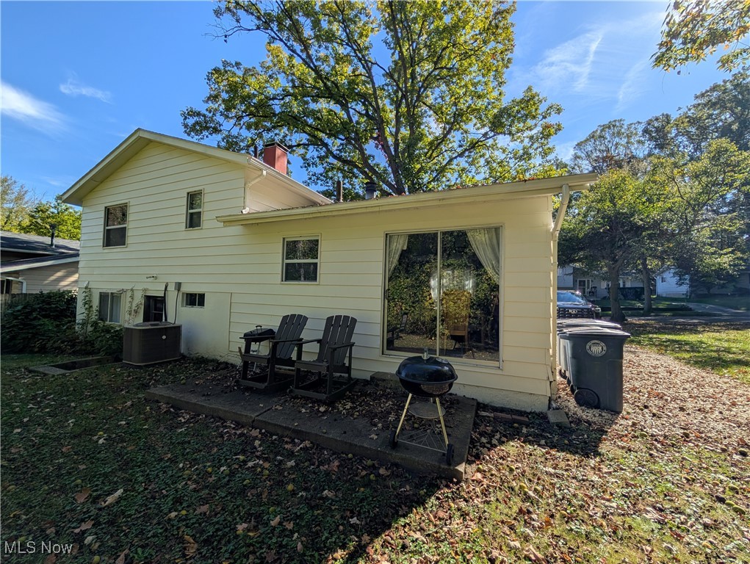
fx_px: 260
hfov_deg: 110.5
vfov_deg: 94.6
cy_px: 282
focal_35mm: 12
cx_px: 375
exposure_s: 1/2660
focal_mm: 2.02
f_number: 1.7
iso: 52
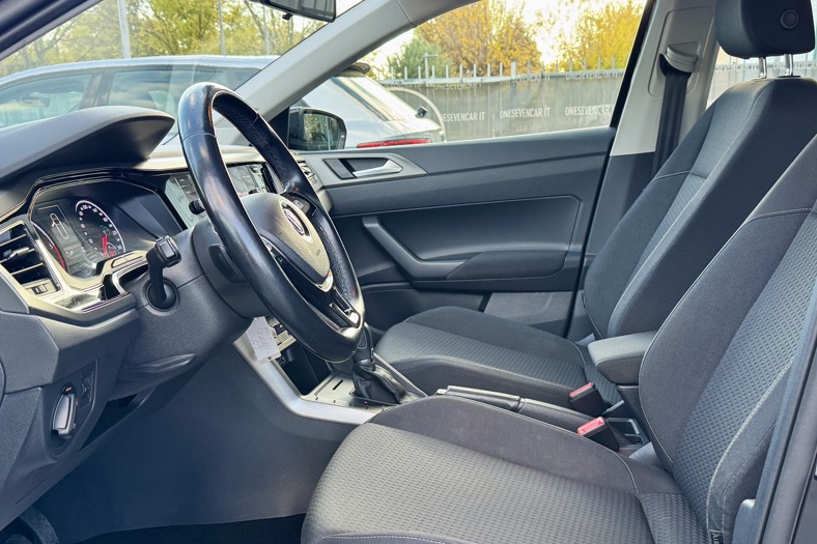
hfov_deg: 51.9
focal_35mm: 37
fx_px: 839
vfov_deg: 35.6
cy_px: 362
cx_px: 428
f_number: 1.78
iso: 125
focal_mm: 6.76
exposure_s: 1/121
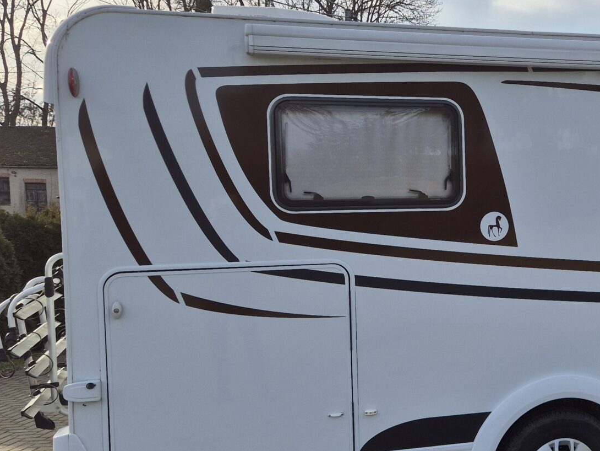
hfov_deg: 33.3
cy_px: 243
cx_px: 561
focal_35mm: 54
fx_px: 936
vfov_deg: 27.0
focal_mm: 5.4
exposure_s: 1/1492
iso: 25
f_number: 1.8
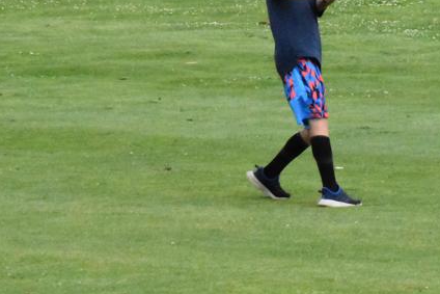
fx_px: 5758
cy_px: 85
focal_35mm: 471
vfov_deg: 2.9
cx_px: 413
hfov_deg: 4.4
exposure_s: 1/4000
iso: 12800
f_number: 20
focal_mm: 130
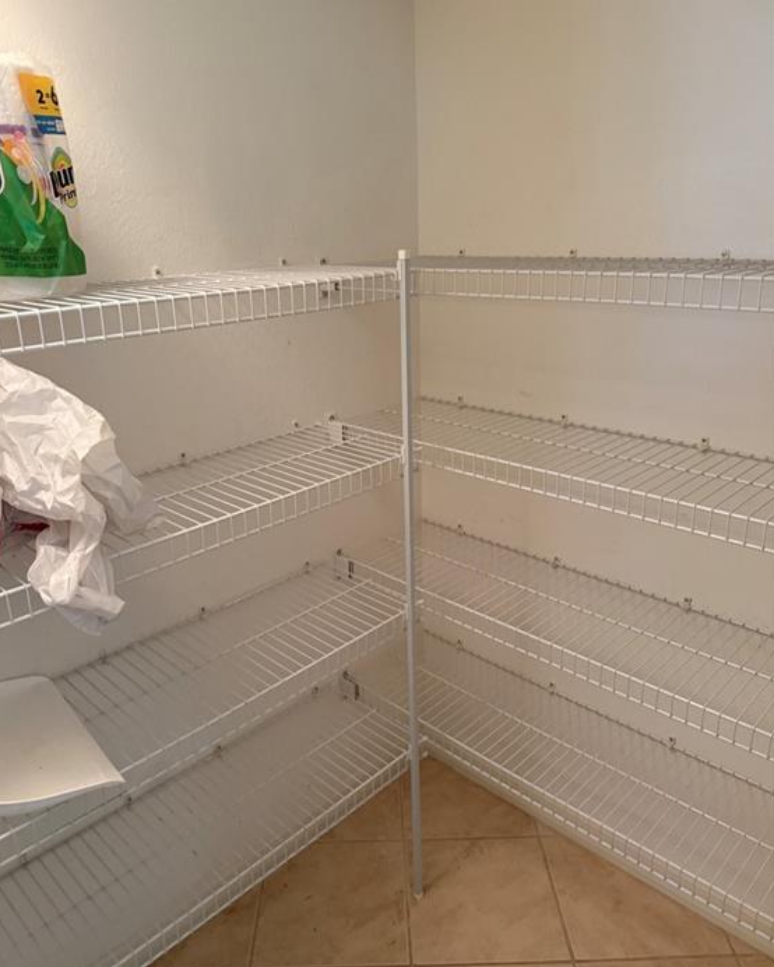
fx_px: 744
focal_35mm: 26
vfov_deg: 66.0
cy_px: 470
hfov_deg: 54.9
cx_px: 377
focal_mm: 6.76
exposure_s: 1/60
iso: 320
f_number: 1.78
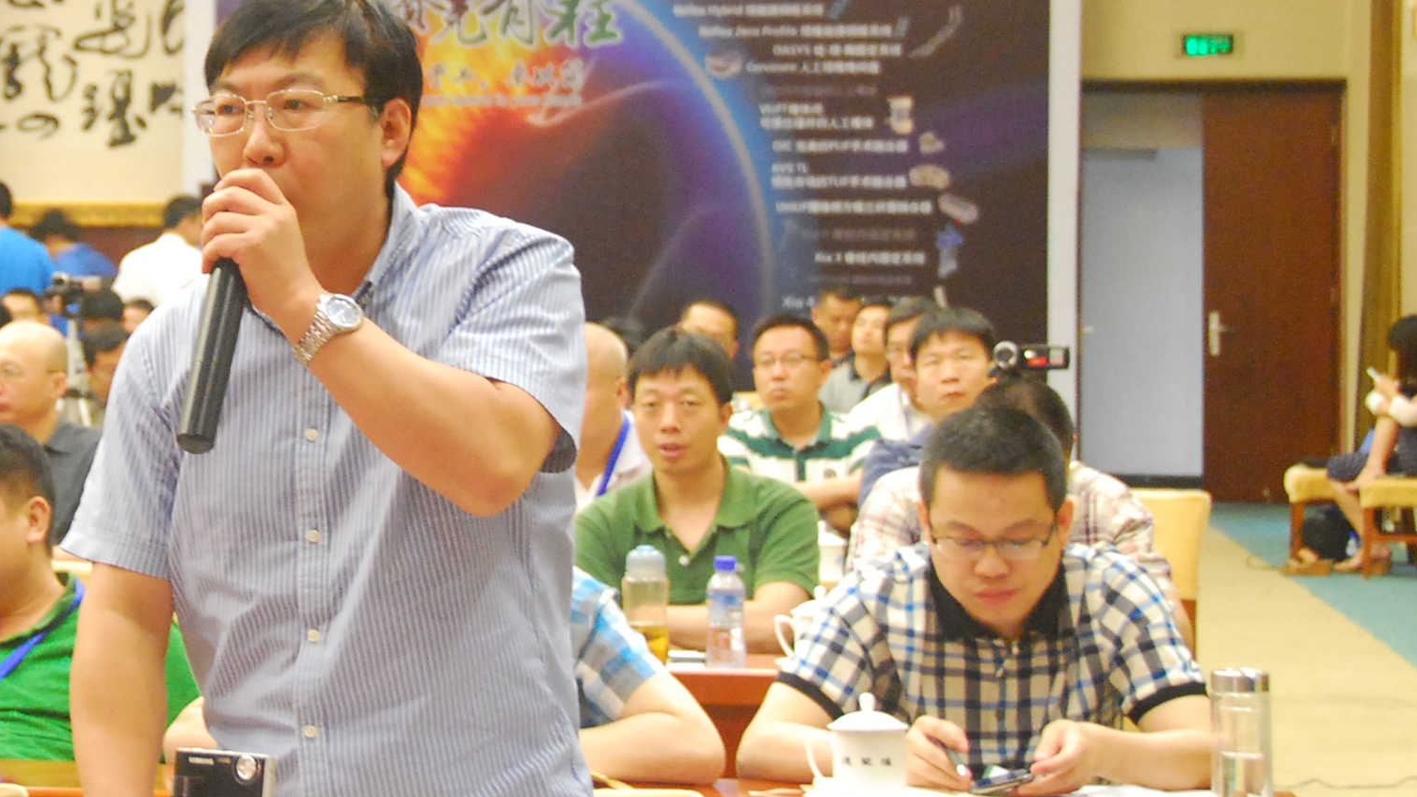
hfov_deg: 19.8
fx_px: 3983
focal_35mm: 106
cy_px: 199
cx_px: 171
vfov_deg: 11.4
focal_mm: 35
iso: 1600
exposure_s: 1/15
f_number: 4.2
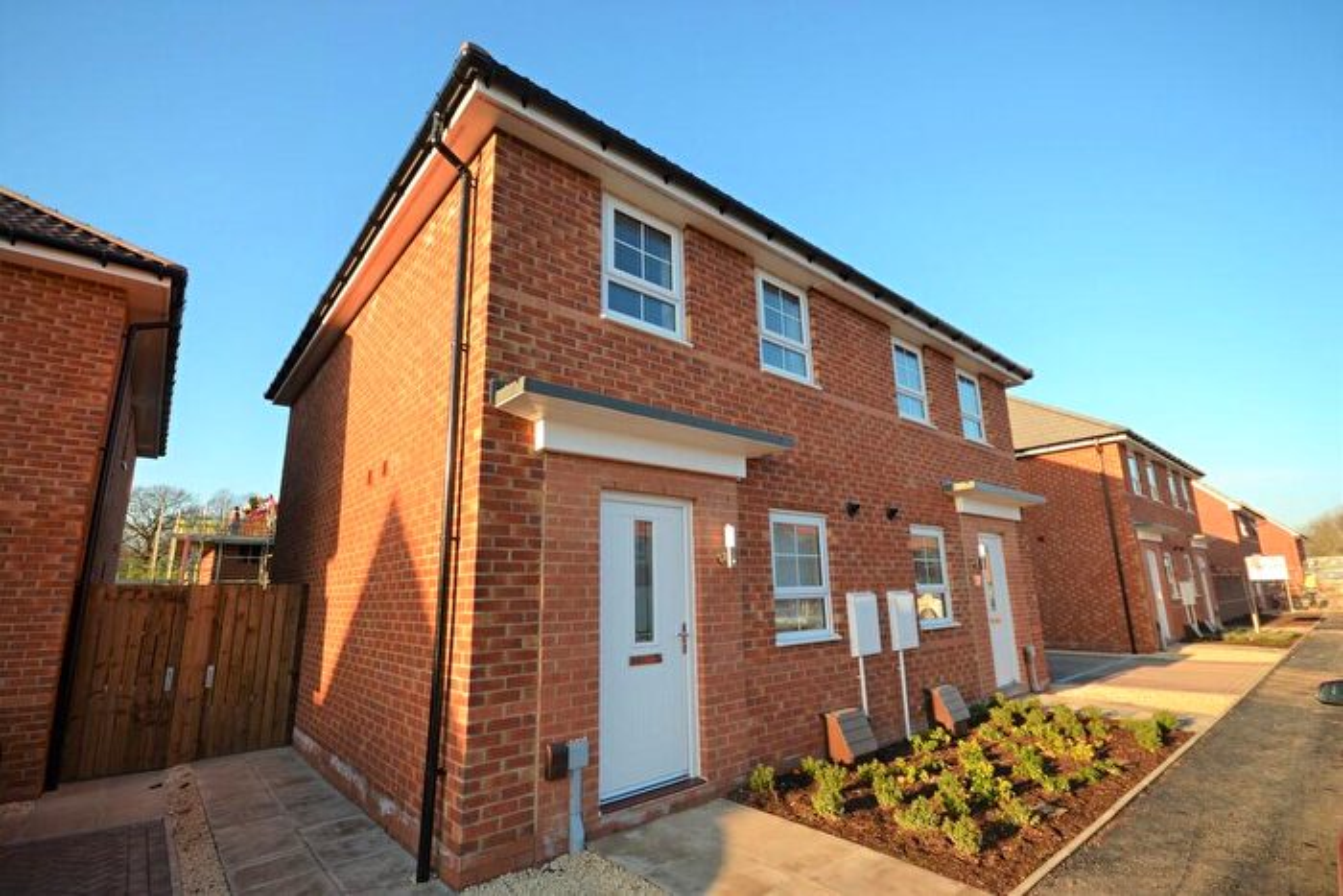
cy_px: 448
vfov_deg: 77.4
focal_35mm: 15
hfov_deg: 100.4
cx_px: 672
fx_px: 560
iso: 100
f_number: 6.3
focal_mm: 10
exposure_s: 1/160
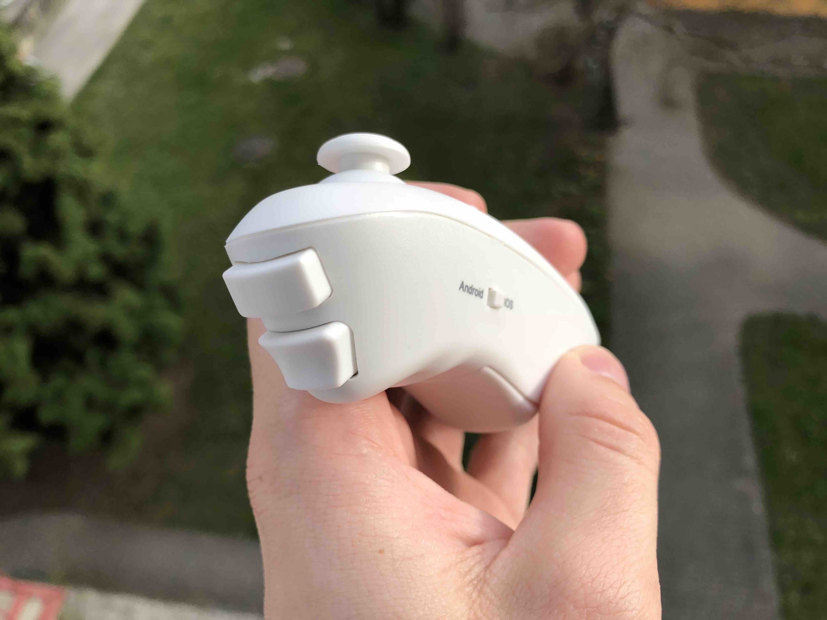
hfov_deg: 63.4
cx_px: 414
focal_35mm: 28
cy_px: 310
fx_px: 669
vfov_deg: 49.7
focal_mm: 4
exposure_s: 1/552
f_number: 1.8
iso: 20
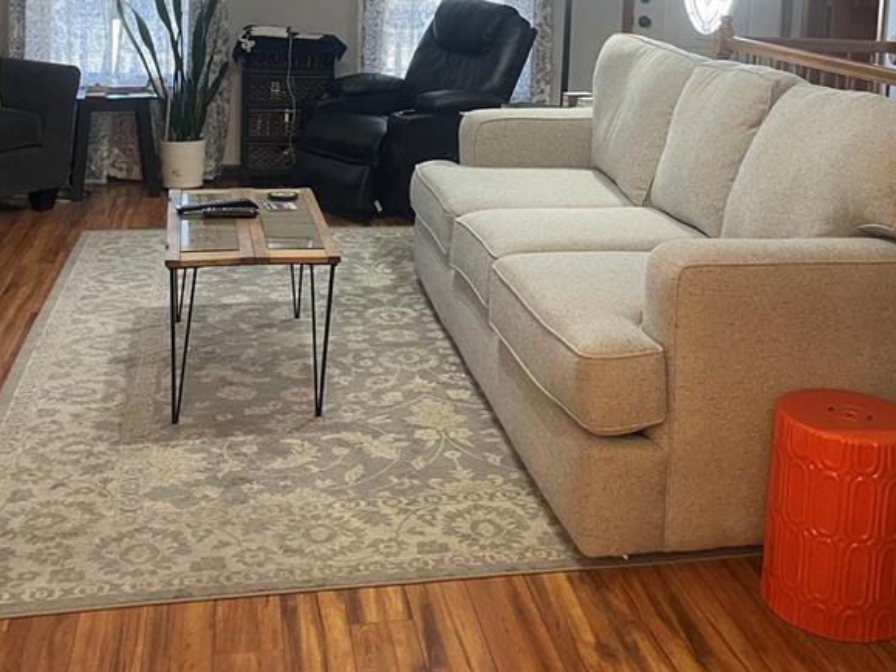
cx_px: 506
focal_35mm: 46
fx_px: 1190
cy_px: 111
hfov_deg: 41.2
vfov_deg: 30.5
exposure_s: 1/60
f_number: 1.6
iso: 160
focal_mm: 4.2
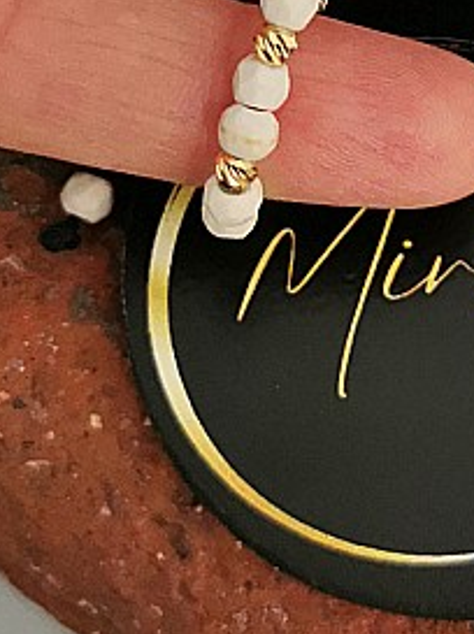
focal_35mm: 113
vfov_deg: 17.0
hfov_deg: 13.0
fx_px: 2068
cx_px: 410
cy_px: -16
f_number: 1.6
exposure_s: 1/50
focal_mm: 5.56
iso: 320
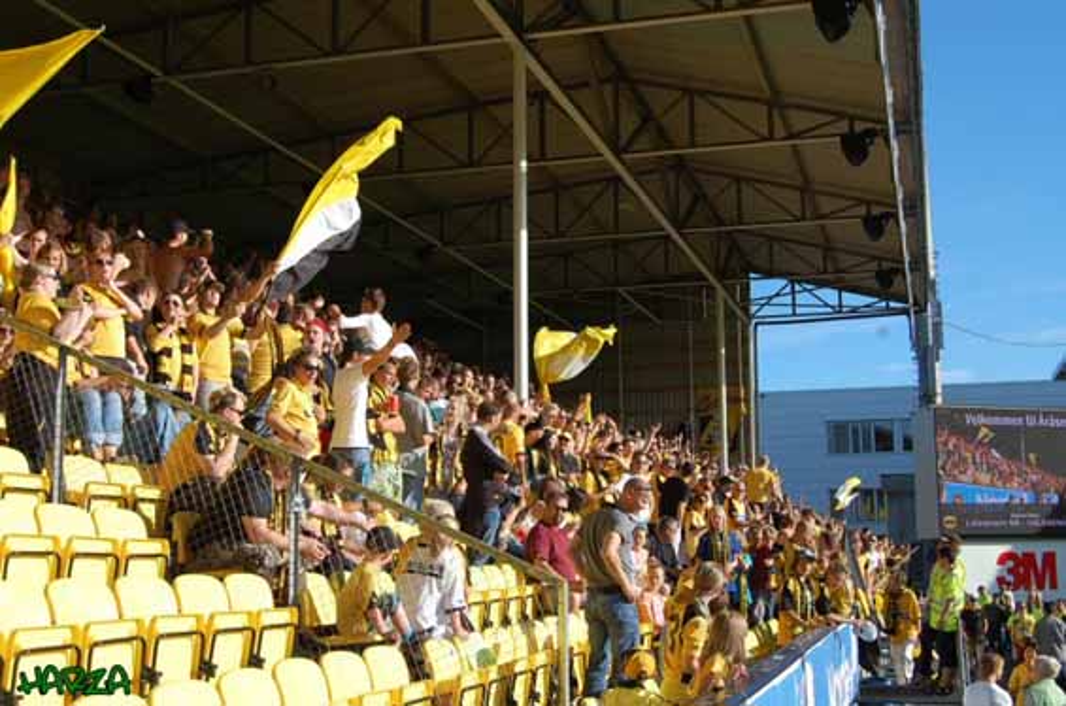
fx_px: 1330
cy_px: 353
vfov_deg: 29.7
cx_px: 533
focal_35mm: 45
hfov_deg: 43.7
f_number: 8
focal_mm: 30
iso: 200
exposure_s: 1/250
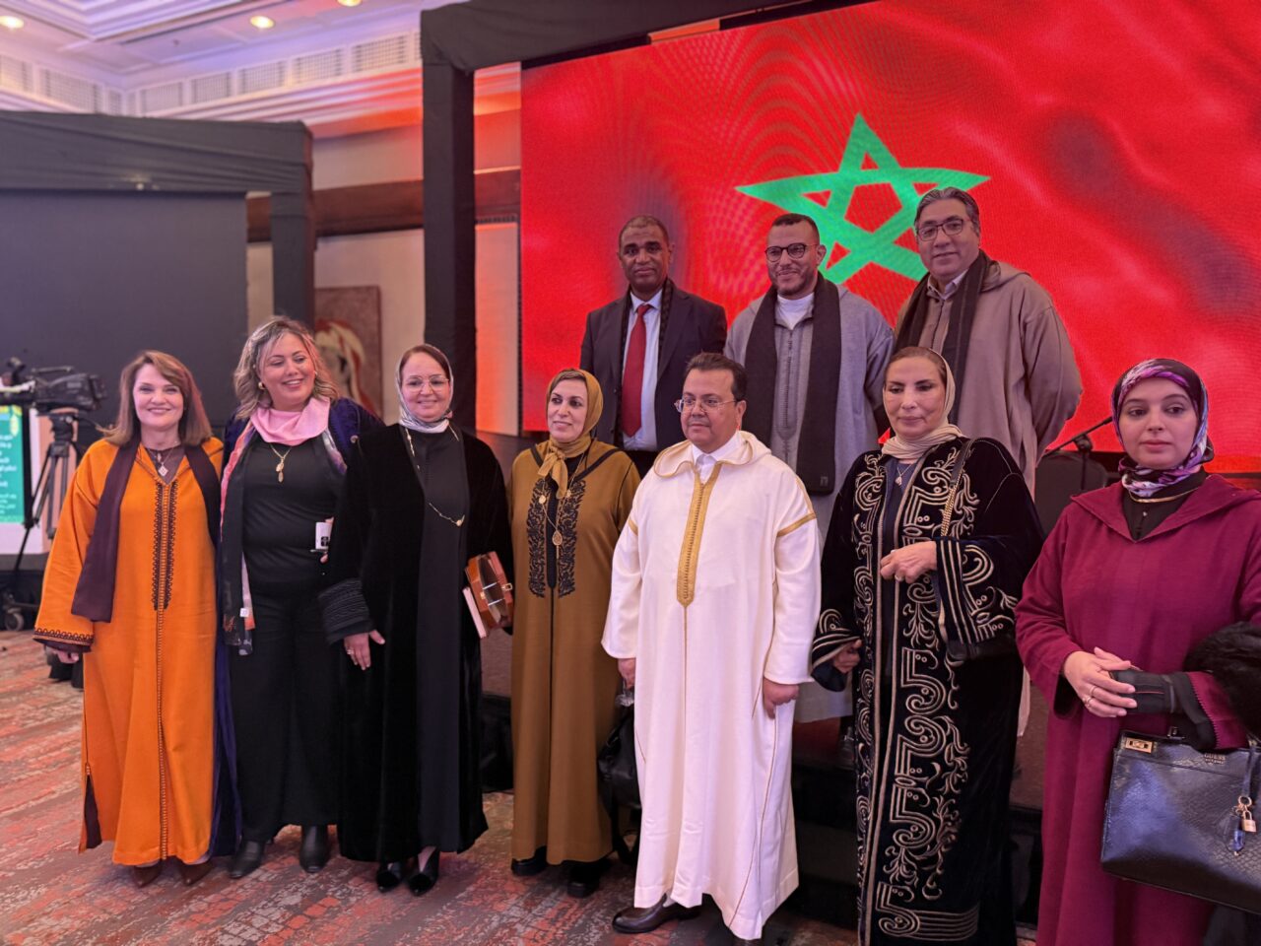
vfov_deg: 56.8
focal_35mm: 24
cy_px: 473
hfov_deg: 71.6
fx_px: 874
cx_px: 630
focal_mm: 6.76
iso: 400
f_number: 1.78
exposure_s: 1/60
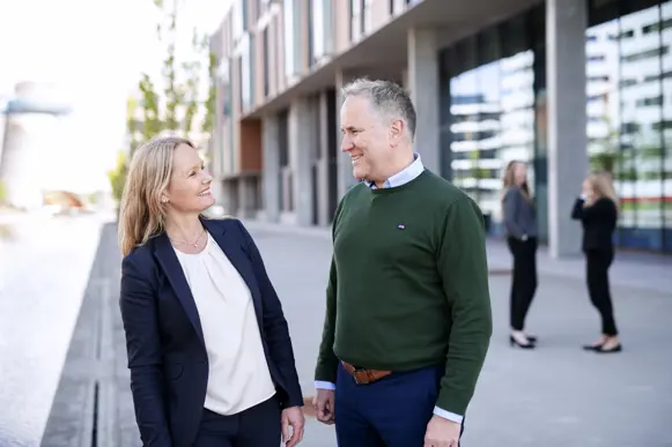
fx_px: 933
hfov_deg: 39.6
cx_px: 336
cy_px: 224
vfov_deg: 27.0
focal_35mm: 50
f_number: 2.2
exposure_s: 1/320
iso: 100
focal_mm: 50
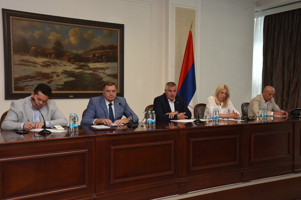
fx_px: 368
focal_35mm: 44
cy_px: 100
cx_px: 150
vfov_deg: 30.5
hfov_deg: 44.5
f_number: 9
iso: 2500
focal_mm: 44
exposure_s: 1/60
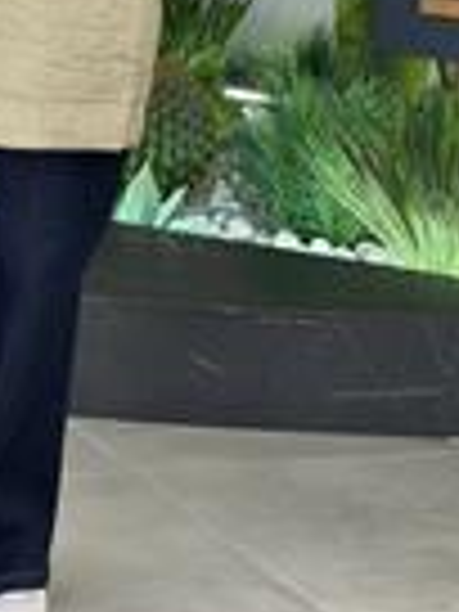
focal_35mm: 146
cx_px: -122
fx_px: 2581
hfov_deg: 10.0
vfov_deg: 13.0
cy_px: -218
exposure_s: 1/195
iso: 125
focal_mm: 6.76
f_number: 1.78
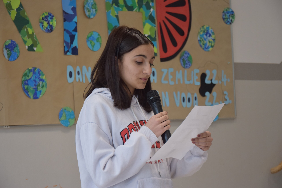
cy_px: 94
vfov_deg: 13.0
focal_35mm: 105
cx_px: 141
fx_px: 822
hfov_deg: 19.5
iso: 800
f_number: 5.3
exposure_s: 1/125
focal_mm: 70
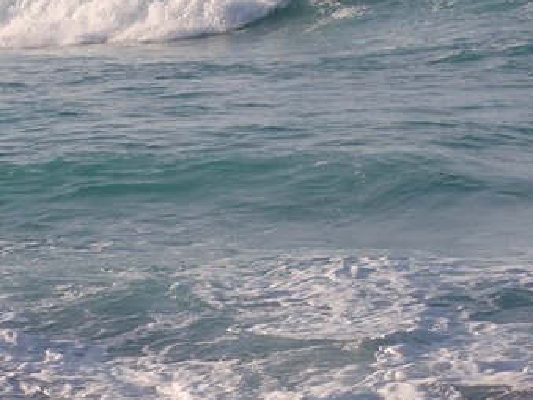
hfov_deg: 8.3
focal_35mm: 236
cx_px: -13
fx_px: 3633
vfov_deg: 6.3
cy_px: -33
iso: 64
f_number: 6.3
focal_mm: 18.2
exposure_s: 1/250
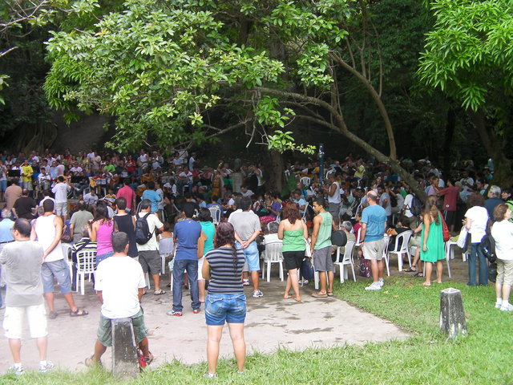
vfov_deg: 37.7
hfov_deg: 49.0
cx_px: 256
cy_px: 192
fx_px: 563
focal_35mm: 38
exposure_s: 1/39.7
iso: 50
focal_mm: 6.8
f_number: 3.5
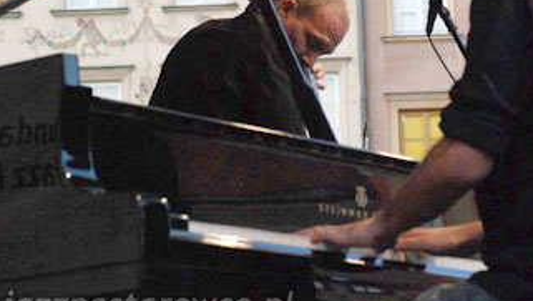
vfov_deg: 8.0
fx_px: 2149
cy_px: 44
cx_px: 330
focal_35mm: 152
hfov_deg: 14.1
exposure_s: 1/125
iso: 1250
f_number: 5.3
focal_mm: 62
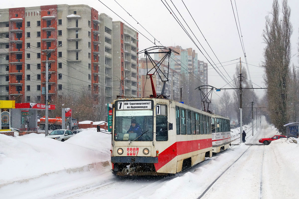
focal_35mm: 40
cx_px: 150
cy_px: 100
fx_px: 332
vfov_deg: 33.4
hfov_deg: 48.5
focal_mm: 14.93
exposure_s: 1/800
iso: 125
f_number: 5.6
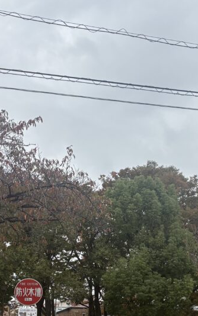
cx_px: 158
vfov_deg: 30.5
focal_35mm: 66
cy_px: 243
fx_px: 570
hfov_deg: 19.5
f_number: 1.6
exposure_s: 1/2012
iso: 50
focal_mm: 5.96
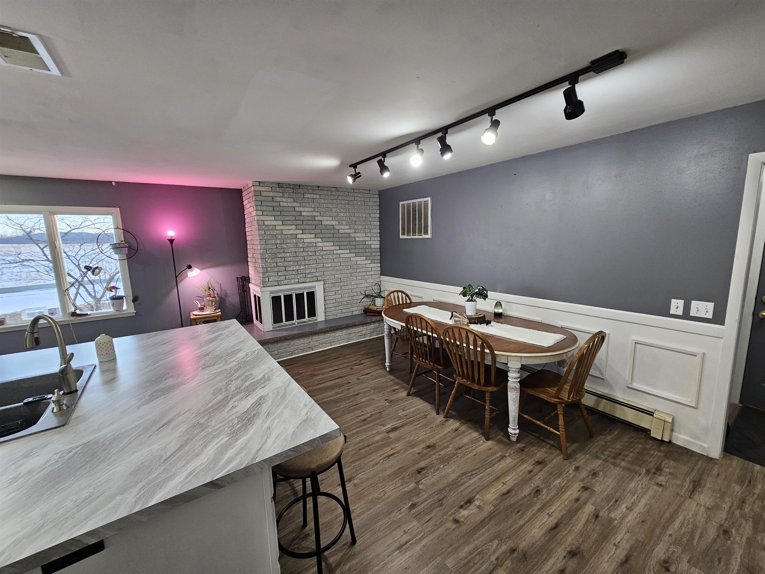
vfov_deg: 89.9
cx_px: 382
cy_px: 287
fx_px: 287
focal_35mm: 13
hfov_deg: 106.2
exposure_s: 1/60
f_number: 2.2
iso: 160
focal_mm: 2.2
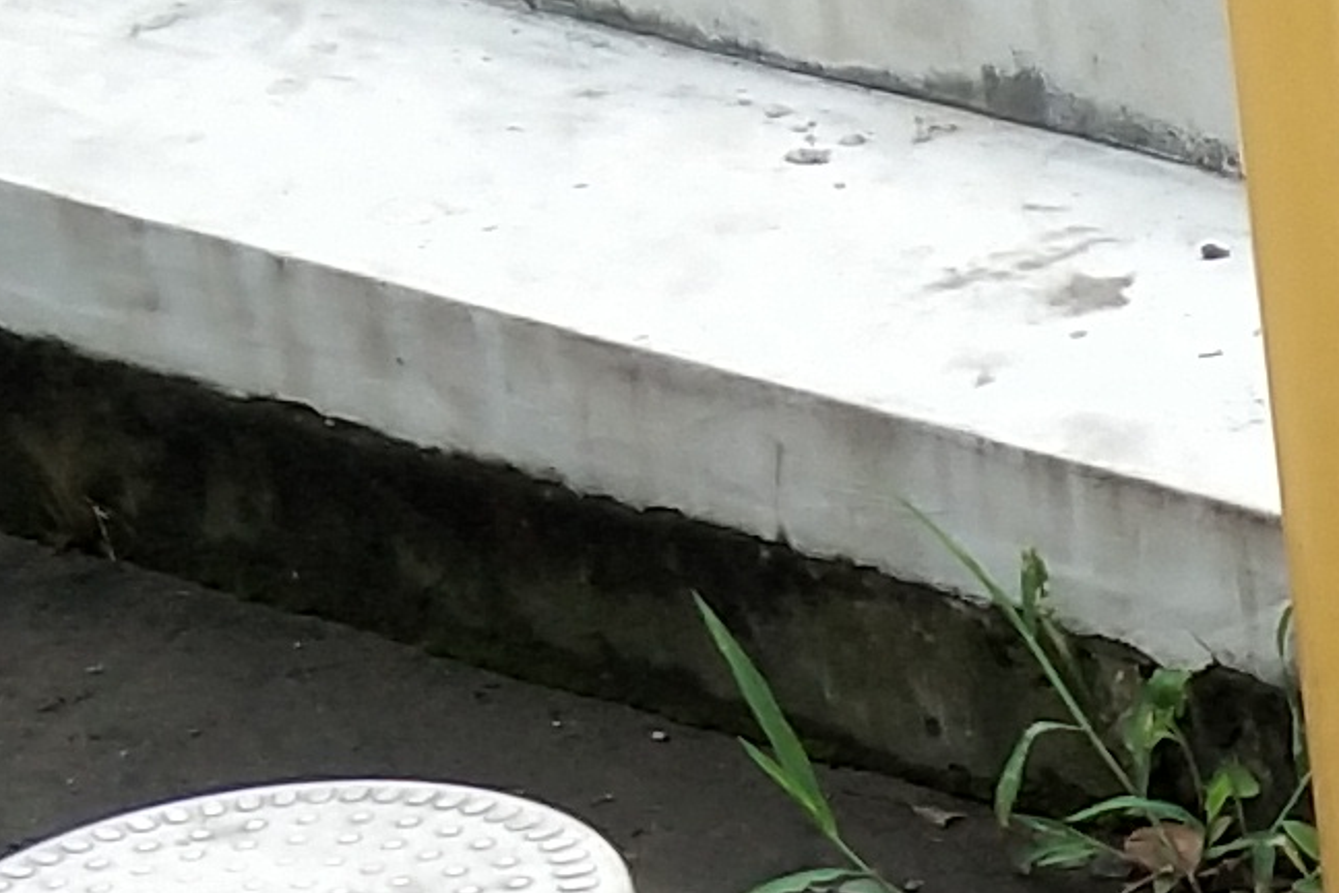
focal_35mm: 207
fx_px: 7699
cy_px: 1530
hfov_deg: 9.2
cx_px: 2864
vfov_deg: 6.5
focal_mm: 3.69
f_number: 2.2
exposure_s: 1/325
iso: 50
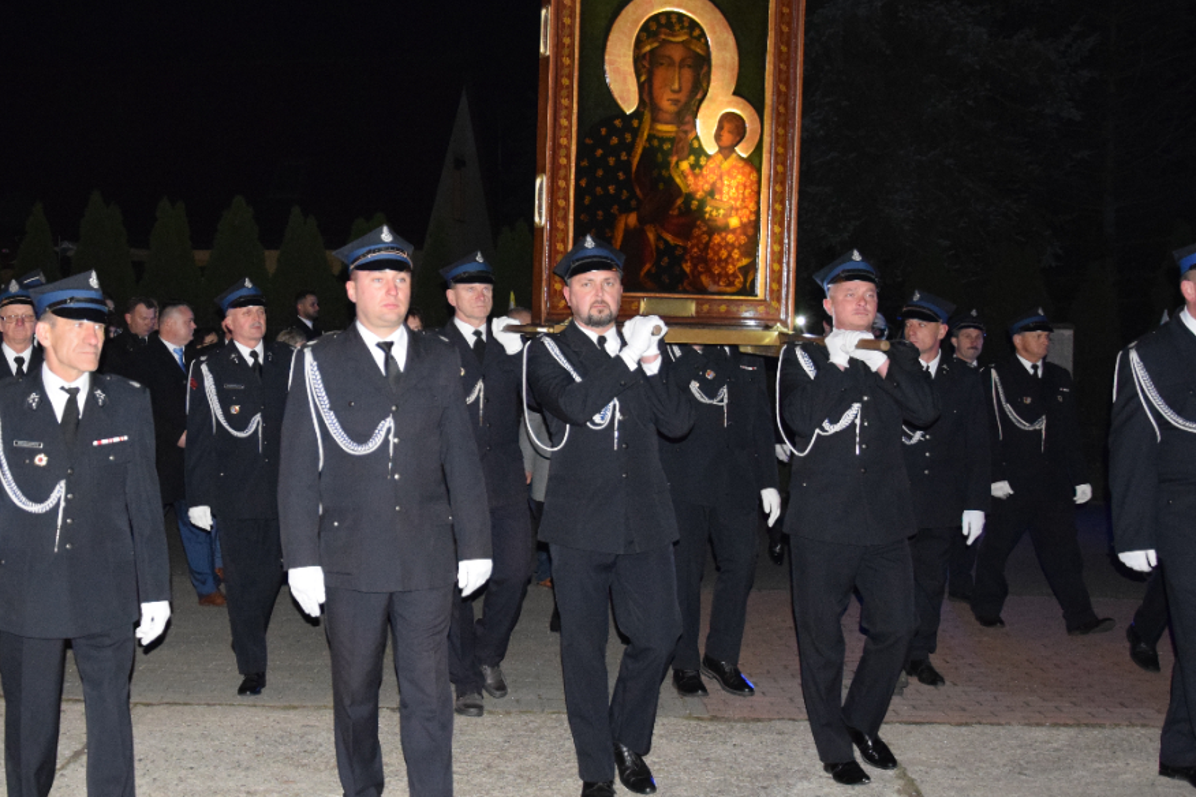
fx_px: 1628
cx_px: 370
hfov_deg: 39.7
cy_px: 338
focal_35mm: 49
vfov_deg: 27.5
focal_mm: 22
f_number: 3.8
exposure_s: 1/60
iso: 3200
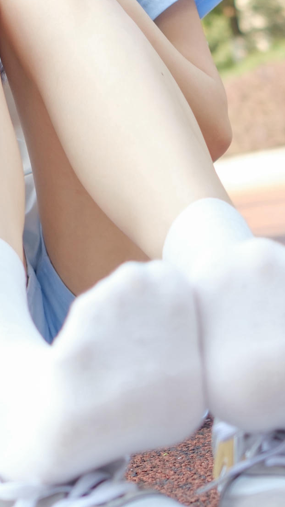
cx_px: 42
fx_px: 1357
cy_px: 44
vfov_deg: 20.7
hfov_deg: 11.9
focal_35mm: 101
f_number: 2.5
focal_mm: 23
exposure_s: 1/400
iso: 160
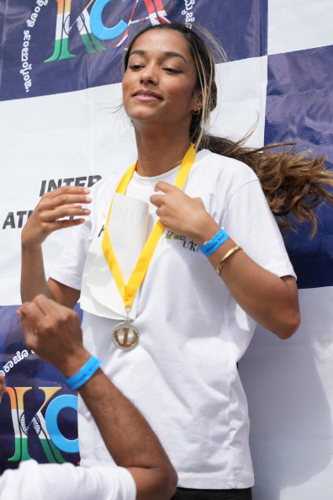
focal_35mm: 87
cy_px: 270
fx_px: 1203
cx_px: 77
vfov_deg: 23.5
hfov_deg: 15.7
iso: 250
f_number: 2.8
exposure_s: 1/5000
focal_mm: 50.4
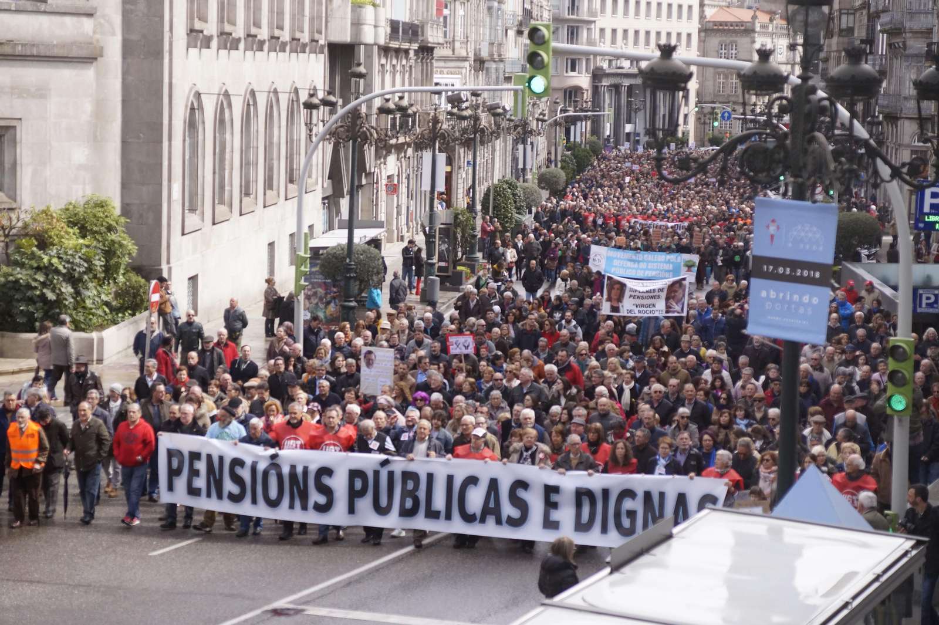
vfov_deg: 15.2
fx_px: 2346
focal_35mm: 90
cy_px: 312
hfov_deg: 22.6
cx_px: 470
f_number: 4.5
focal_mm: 60
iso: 800
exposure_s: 1/2500
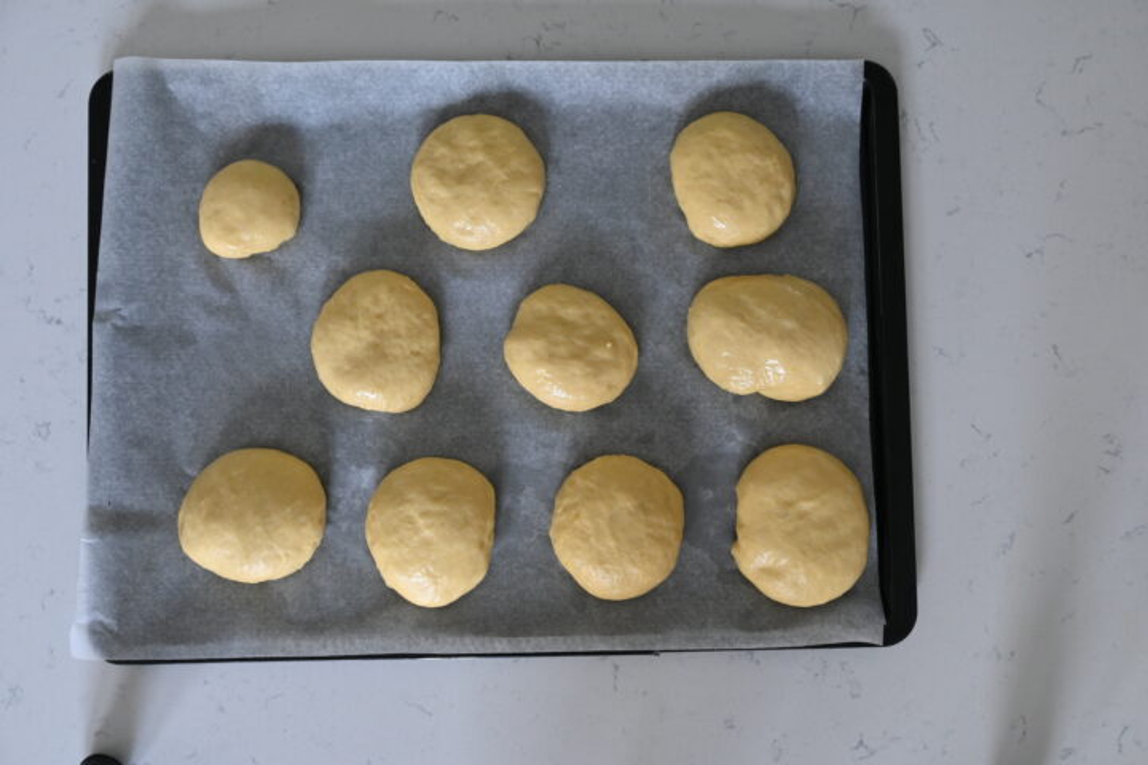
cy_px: 382
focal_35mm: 36
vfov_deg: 36.9
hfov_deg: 53.1
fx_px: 1148
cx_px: 574
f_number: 5.6
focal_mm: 24
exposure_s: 1/15
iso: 140
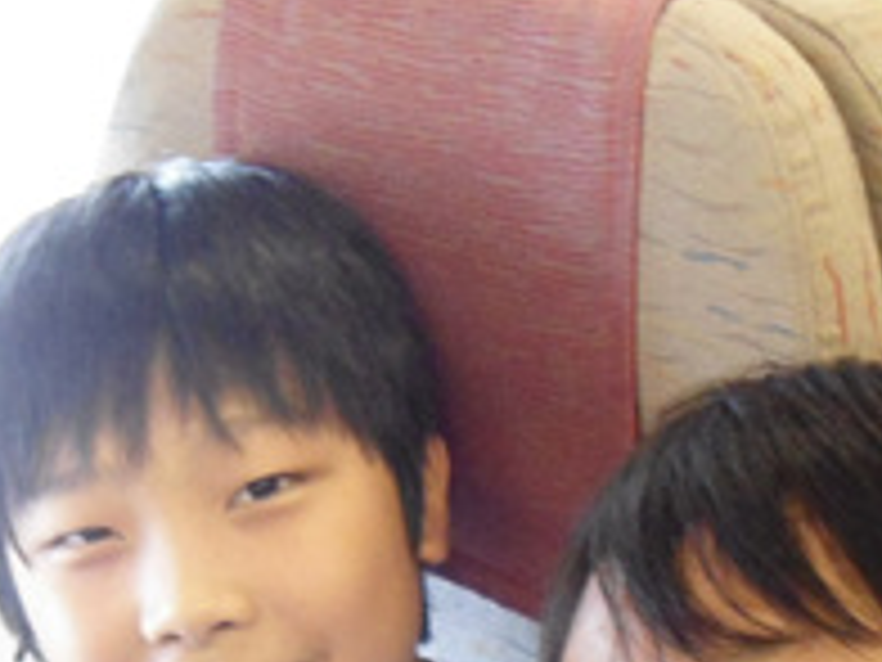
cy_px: 1117
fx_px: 2701
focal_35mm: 106
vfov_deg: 12.9
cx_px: 594
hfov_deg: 18.5
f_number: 2.8
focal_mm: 4.7
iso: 400
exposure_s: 1/30
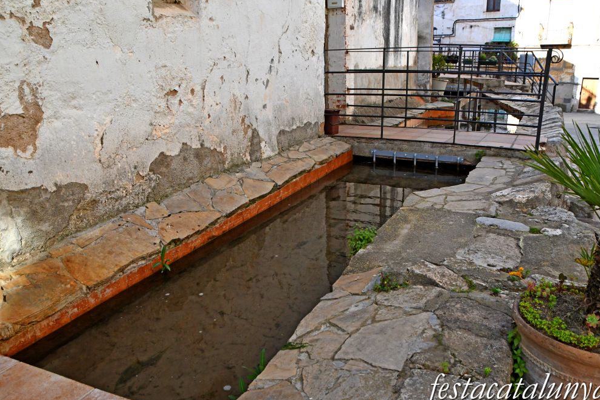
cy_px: 202
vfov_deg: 46.4
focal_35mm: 28
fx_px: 467
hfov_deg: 65.5
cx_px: 301
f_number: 11
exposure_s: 1/500
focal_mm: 18
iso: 1000
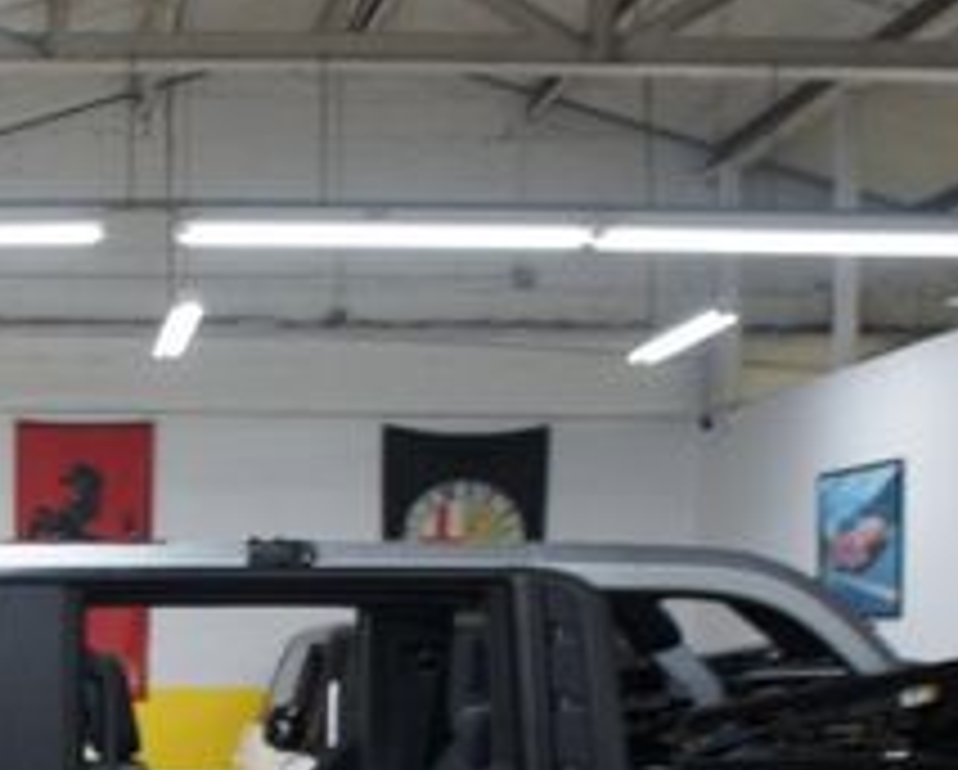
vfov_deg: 19.4
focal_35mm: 76
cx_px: -157
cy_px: 842
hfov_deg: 23.2
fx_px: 2158
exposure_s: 1/30
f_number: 3.5
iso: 200
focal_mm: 18
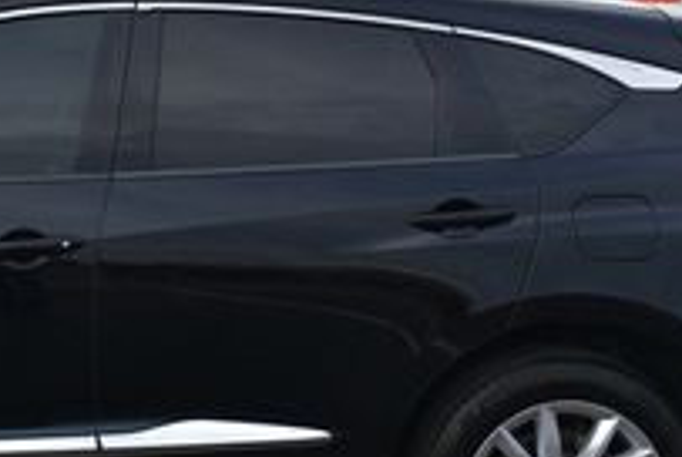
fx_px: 1613
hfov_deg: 22.9
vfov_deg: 15.7
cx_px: 0
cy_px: -39
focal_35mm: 85
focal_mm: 18
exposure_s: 1/250
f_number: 5.6
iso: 320
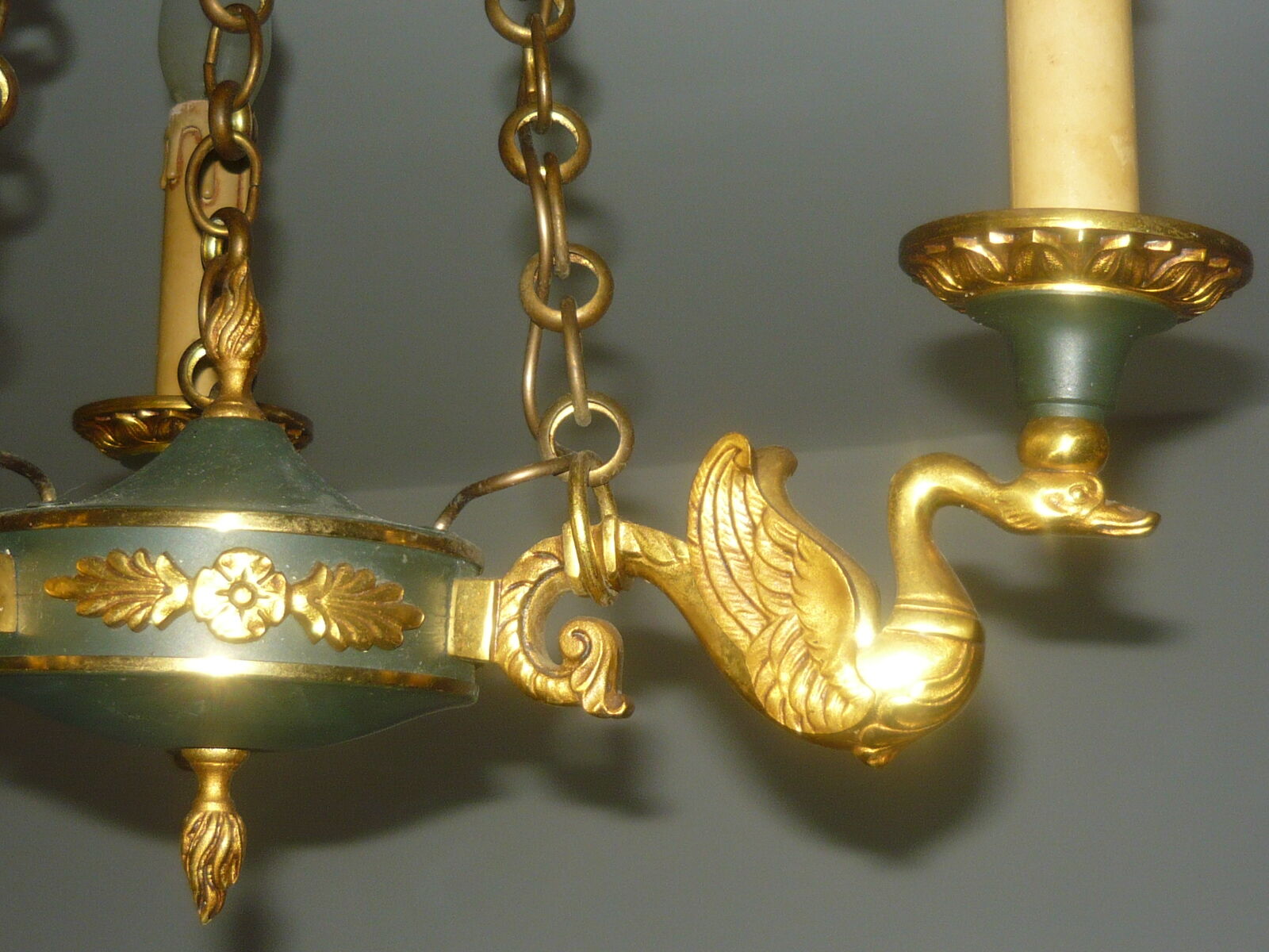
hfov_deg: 31.7
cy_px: 476
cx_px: 634
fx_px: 2236
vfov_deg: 24.0
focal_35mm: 61
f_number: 2.9
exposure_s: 1/30
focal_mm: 6.3
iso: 100
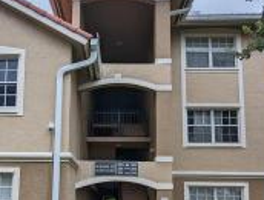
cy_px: 166
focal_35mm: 37
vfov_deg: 37.2
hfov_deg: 49.5
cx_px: 97
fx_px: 283
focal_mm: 2.35
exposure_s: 1/315
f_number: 2.2
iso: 52
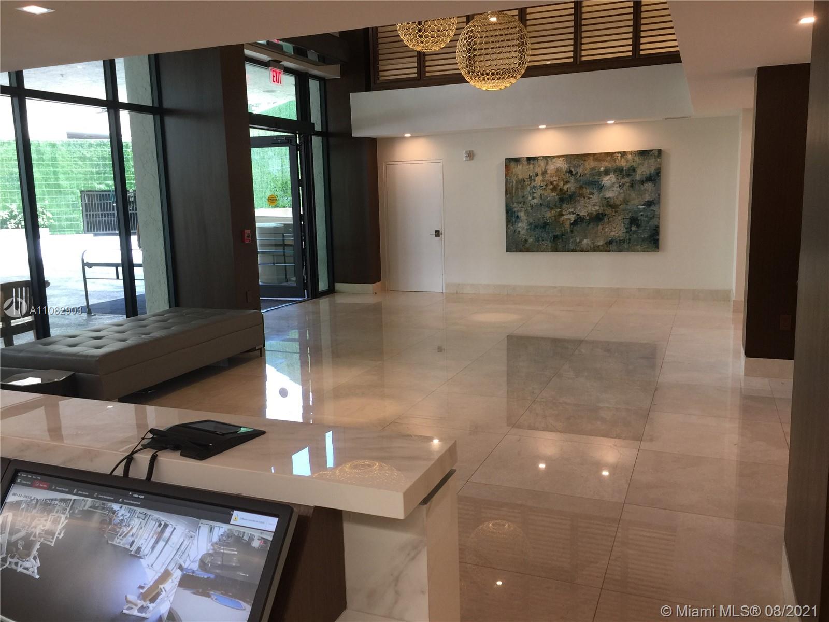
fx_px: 695
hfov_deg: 61.7
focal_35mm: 29
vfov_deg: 48.2
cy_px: 311
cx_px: 414
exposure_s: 1/40
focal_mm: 4.15
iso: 32
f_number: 2.2
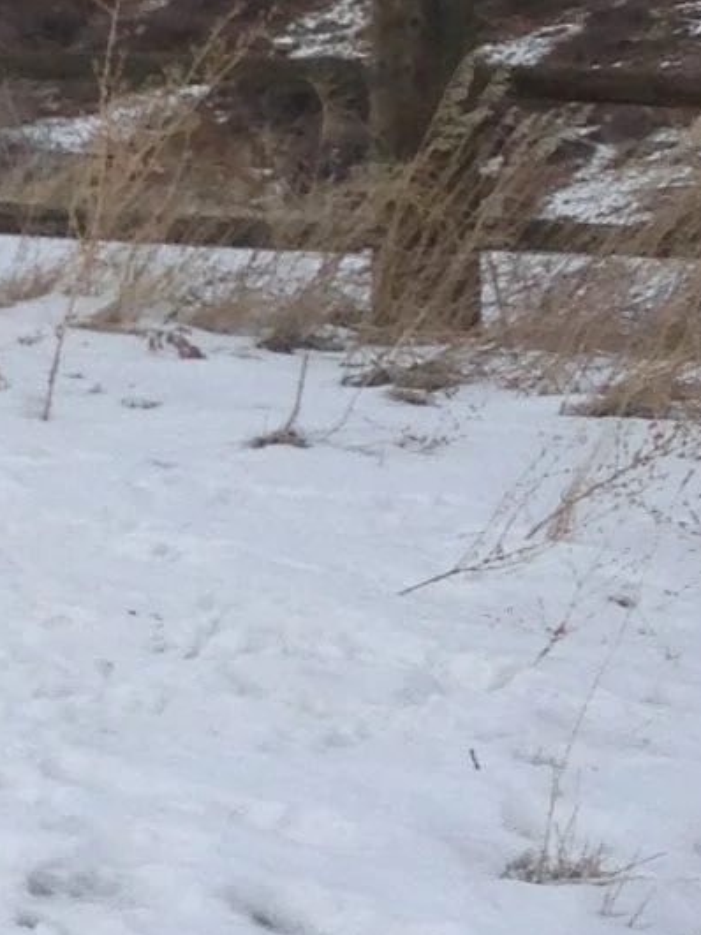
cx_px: -1231
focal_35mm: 203
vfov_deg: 9.7
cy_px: 139
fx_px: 5483
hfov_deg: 6.8
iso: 50
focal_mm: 4.12
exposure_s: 1/516
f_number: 2.4
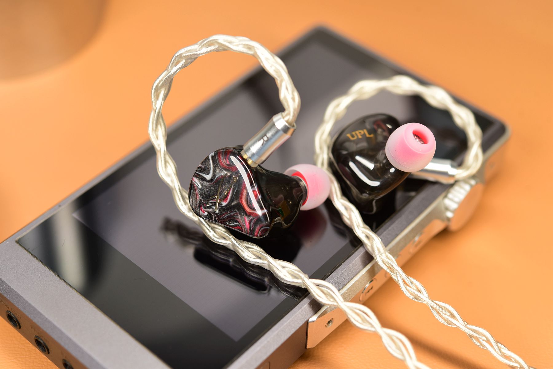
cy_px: 184
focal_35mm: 60
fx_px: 922
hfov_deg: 33.4
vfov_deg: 22.6
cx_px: 276
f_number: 6.3
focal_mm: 60
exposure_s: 1/160
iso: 500
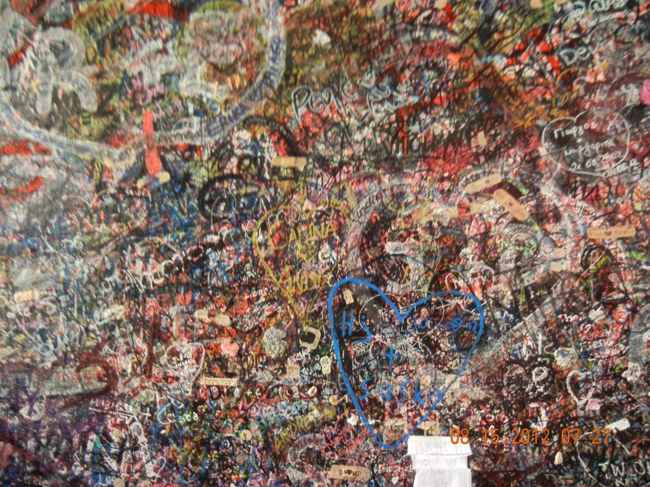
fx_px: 563
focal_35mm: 30
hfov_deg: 60.0
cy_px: 244
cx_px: 325
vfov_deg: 46.8
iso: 200
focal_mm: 5.4
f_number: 3.5
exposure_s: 1/1.2
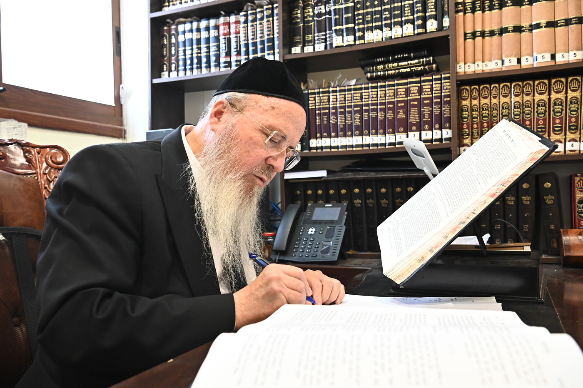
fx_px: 550
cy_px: 194
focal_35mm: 34
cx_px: 292
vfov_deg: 38.8
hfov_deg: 55.8
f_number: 6.3
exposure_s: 1/160
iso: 2500
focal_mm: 34
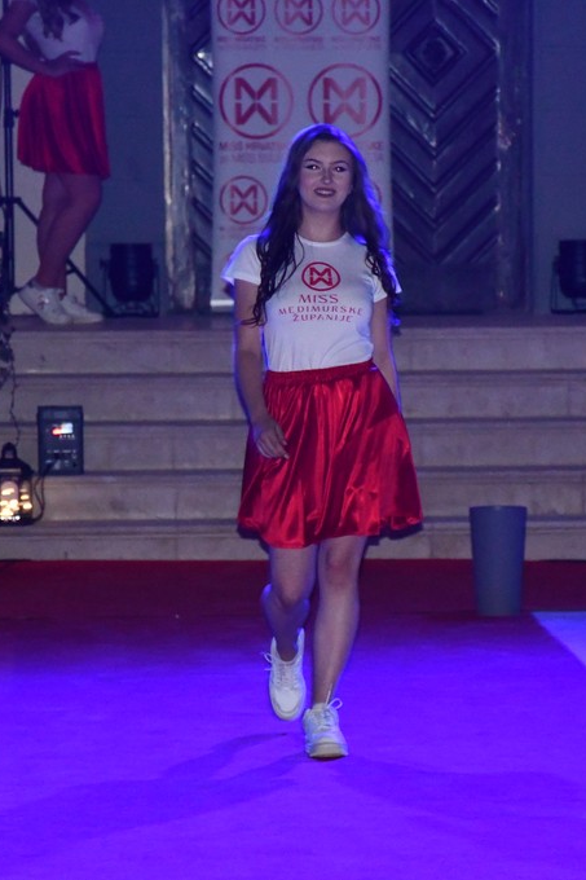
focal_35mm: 226
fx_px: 5521
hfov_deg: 6.1
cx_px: 375
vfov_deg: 9.1
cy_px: 441
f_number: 5.6
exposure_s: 1/60
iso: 6400
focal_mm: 100
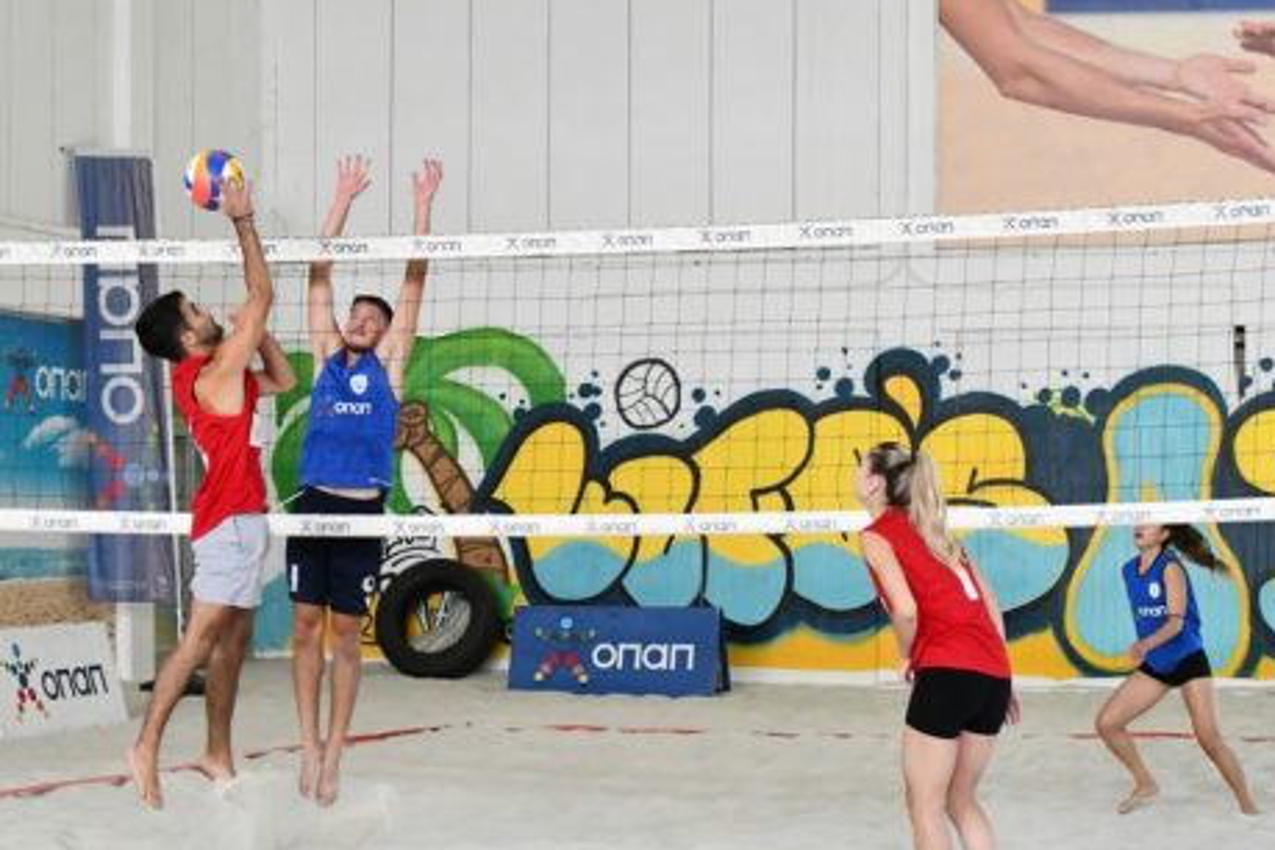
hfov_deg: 21.0
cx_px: 592
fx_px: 3435
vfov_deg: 14.1
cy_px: 497
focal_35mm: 97
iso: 7200
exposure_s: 1/640
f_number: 4.5
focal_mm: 48
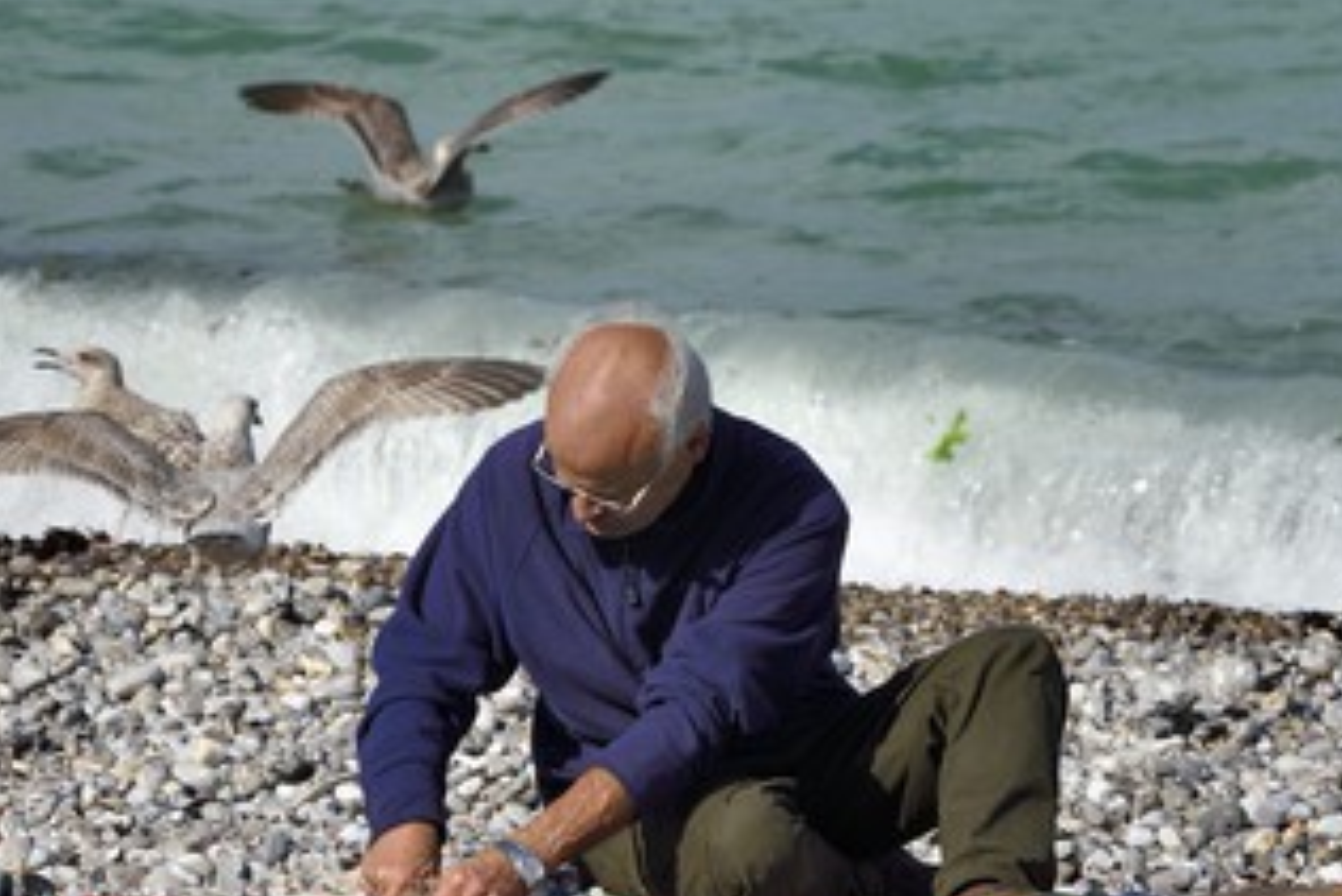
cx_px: 527
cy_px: 586
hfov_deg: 7.7
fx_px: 9920
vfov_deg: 5.2
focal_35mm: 266
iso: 200
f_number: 11
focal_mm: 200
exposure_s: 1/320
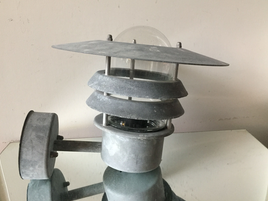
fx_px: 232
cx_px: 130
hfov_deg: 60.0
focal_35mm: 30
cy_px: 100
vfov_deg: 46.8
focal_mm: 4.15
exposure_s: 1/20
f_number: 2.2
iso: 250
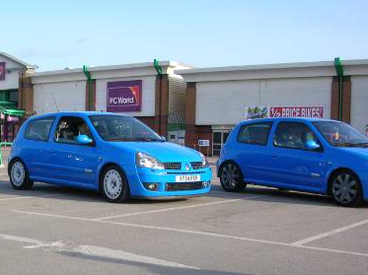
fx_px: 637
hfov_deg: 31.9
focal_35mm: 60
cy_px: 212
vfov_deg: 24.1
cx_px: 114
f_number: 2.8
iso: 50
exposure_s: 1/410
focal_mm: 5.8
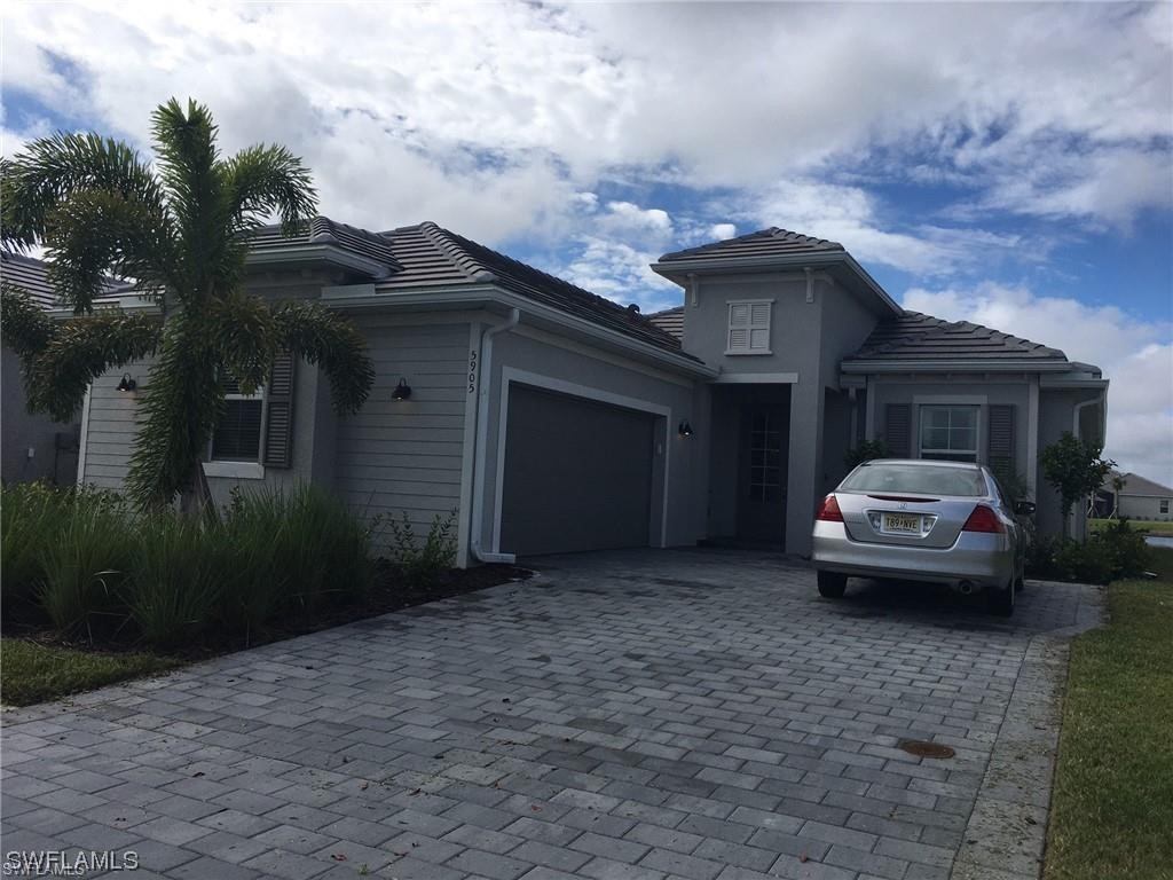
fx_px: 983
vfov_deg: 48.2
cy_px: 440
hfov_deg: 61.7
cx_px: 586
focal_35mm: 29
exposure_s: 1/2747
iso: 25
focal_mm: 4.15
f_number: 2.2
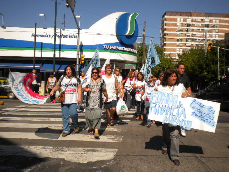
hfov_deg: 52.6
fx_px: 232
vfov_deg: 40.7
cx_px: 114
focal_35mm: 35
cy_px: 86
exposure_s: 1/1000
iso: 80
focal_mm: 6.3
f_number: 4.6
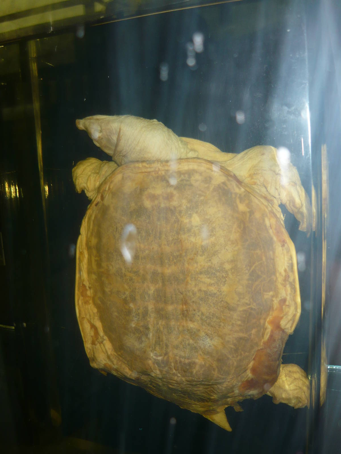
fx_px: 433
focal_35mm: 33
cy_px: 227
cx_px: 170
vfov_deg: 55.4
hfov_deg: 42.9
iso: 100
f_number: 2.8
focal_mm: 5.5
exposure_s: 1/30
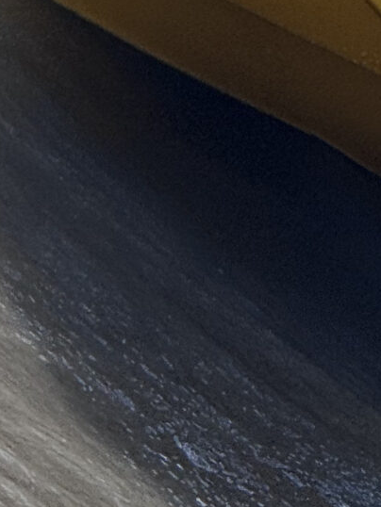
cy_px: -207
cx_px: 715
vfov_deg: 3.5
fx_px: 8373
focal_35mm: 571
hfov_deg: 2.6
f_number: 2.8
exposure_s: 1/1422
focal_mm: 15.66
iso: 50
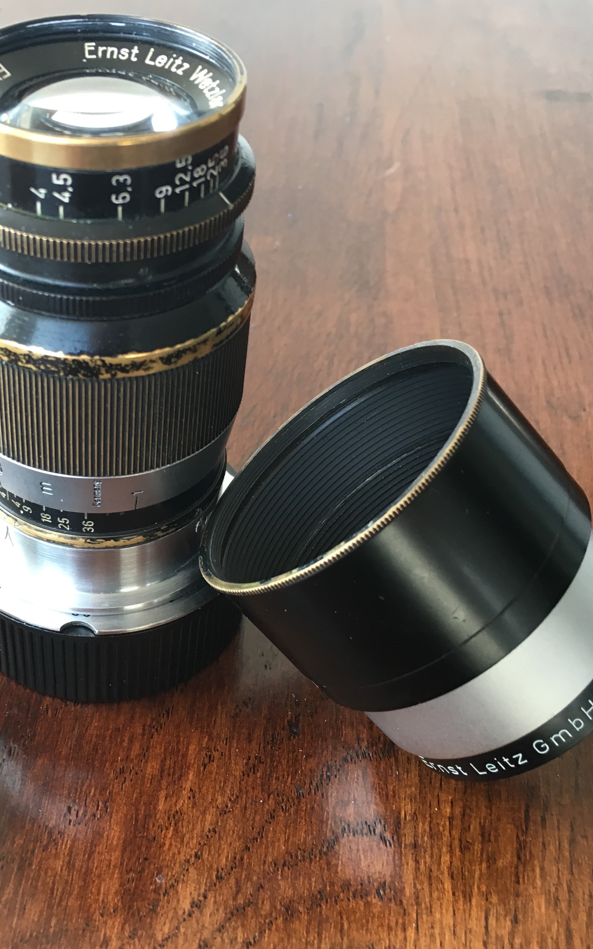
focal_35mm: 42
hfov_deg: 29.9
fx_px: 1086
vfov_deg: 47.2
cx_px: 130
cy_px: 483
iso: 32
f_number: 2.2
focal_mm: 4.15
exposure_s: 1/30
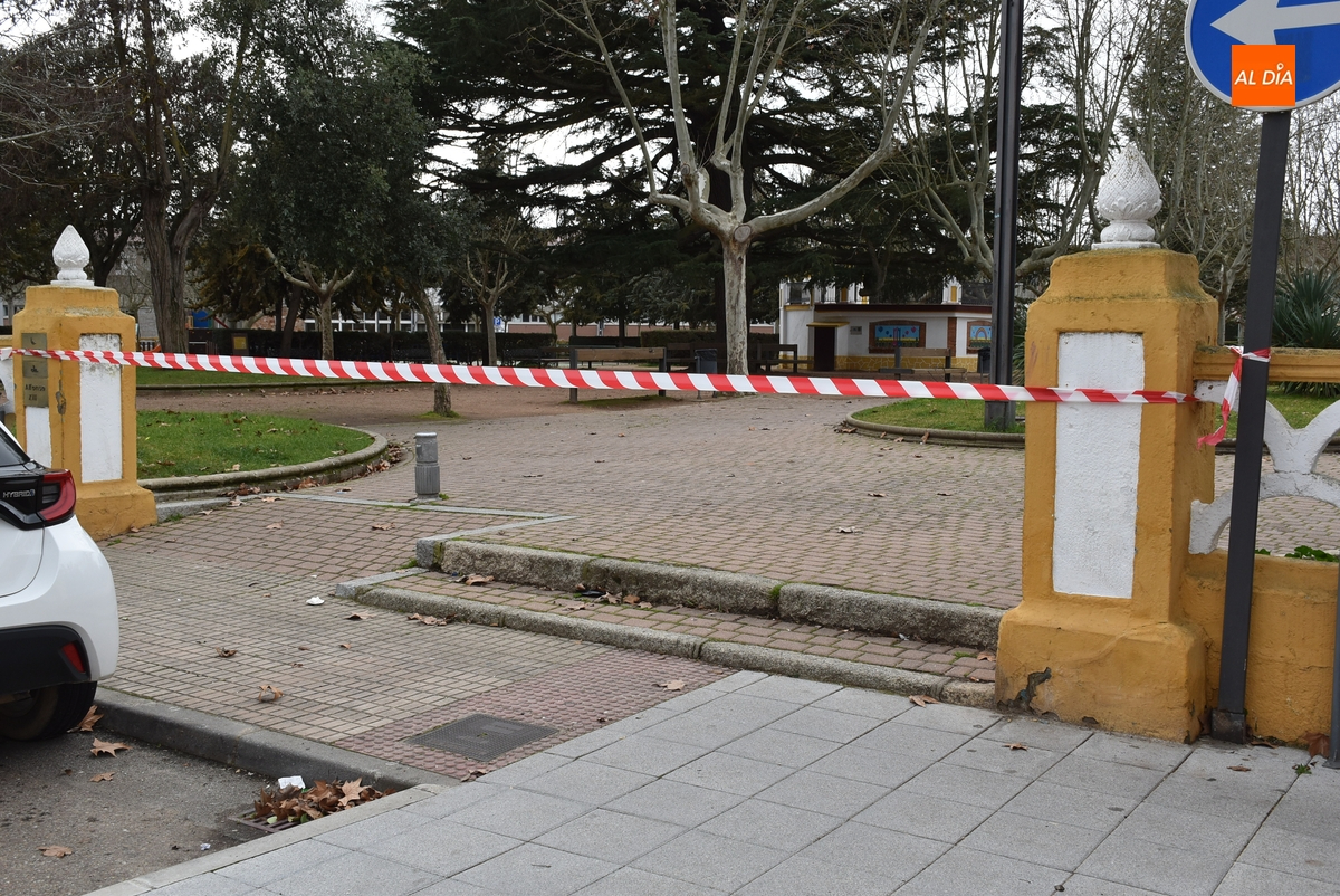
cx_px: 670
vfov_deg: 36.9
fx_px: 1341
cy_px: 448
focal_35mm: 36
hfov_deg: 53.1
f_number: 8
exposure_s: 1/250
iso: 320
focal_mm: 24
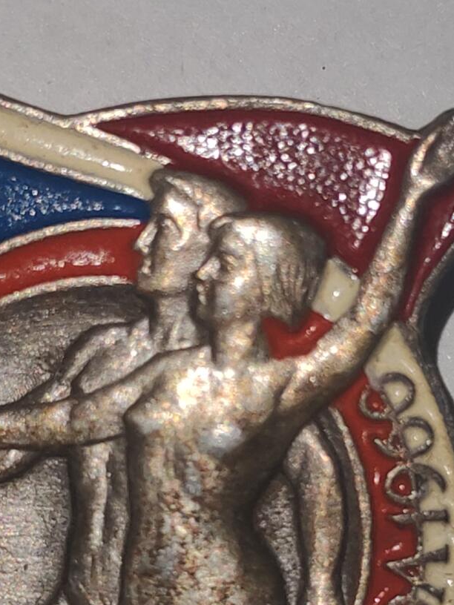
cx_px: 116
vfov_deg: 13.1
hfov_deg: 9.9
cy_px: 448
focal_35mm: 150
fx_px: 2623
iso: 64
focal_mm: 5.52
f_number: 1.95
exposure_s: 1/100
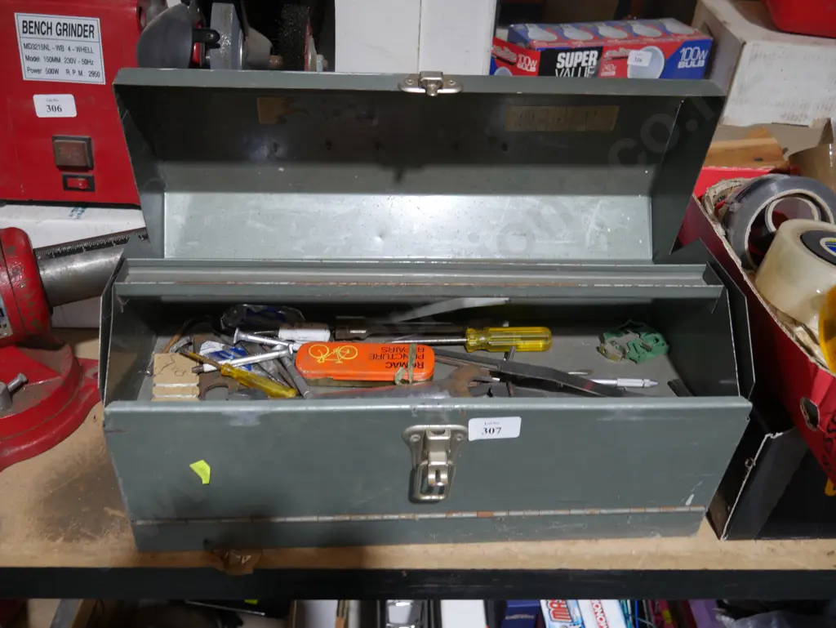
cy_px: 314
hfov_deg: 59.9
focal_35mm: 30
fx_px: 725
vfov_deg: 46.8
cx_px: 418
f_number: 3.6
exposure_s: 1/60
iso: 500
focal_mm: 15
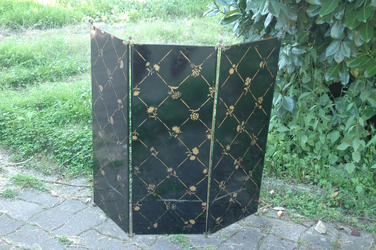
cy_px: 125
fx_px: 532
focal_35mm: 51
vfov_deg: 26.4
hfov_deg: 38.9
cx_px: 188
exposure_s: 1/125
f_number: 4
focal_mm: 34
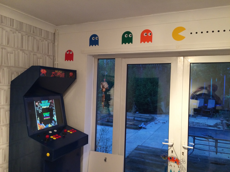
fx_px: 199
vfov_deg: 46.8
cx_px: 115
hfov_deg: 60.0
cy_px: 86
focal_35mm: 30
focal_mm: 4.12
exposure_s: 1/30
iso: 200
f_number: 2.2
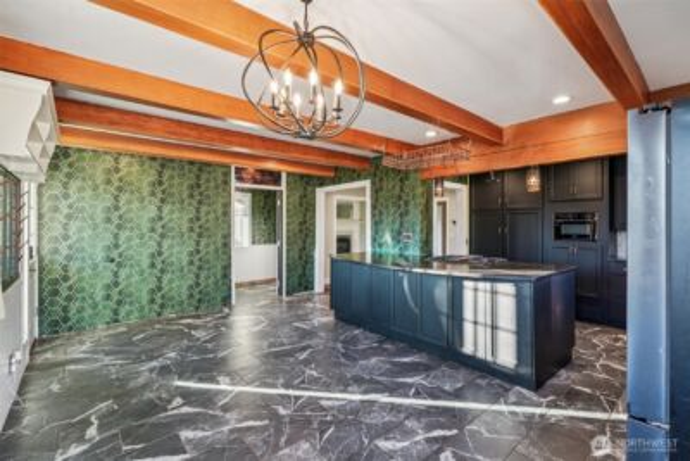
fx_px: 307
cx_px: 345
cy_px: 230
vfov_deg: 73.8
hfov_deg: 96.7
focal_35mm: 16
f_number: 8
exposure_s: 1/10
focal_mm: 16
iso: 400
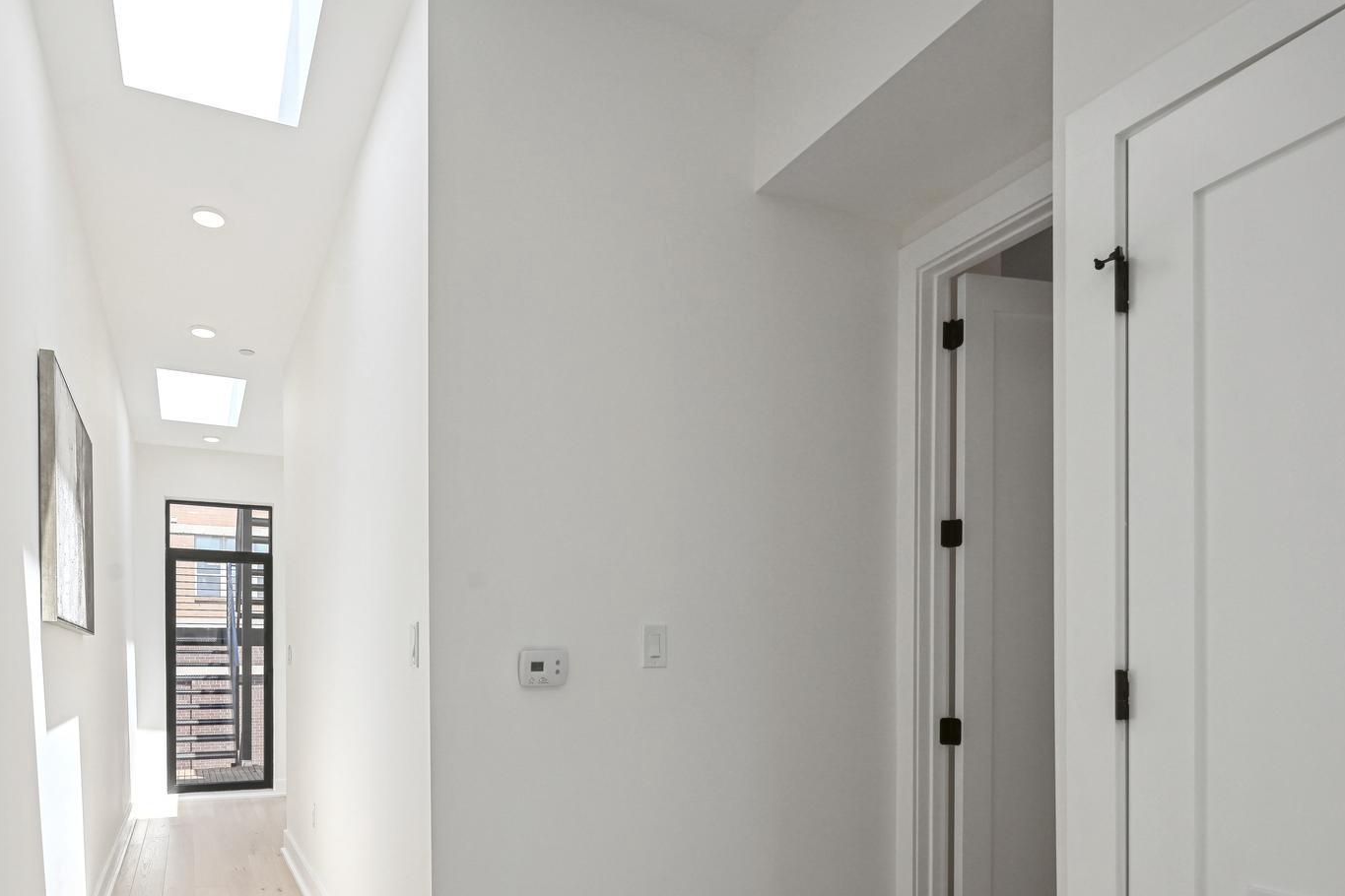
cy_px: 655
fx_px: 785
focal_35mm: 21
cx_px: 501
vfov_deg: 57.0
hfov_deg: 79.6
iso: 200
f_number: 9
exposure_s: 1/125
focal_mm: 14
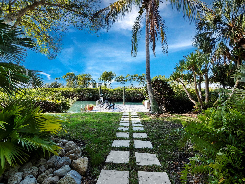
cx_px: 122
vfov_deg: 85.7
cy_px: 92
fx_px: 99
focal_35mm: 14
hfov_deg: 102.1
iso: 400
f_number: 11
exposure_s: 1/30
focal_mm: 7
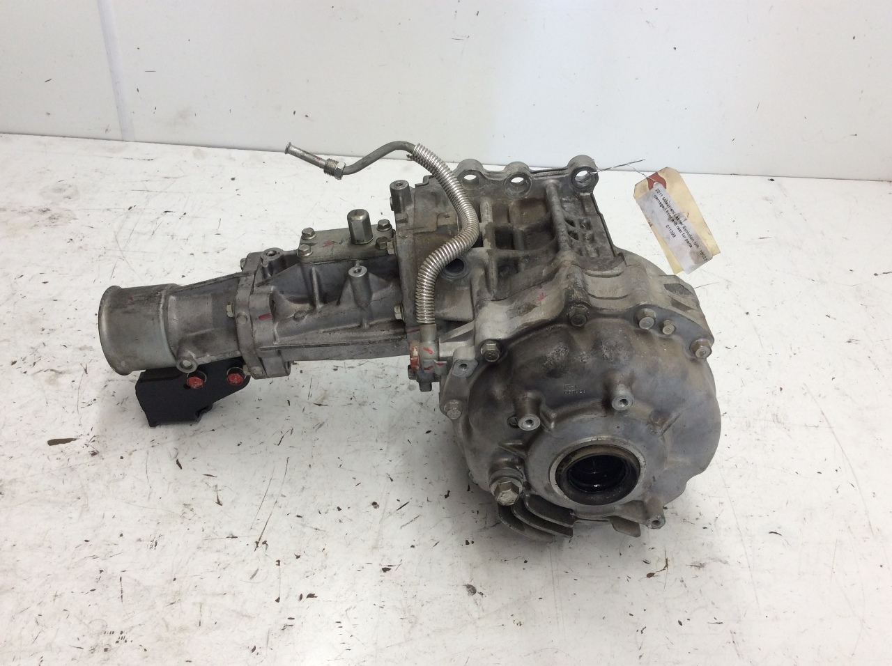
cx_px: 446
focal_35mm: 32
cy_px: 333
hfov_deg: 56.9
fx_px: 823
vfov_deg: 44.1
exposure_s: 1/60
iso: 40
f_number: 2.4
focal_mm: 3.3
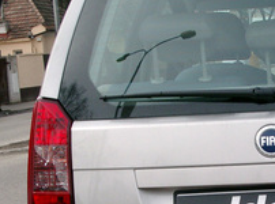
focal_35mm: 136
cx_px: 250
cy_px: 177
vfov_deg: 10.8
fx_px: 1077
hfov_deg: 14.4
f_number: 5.8
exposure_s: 1/500
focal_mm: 10.2
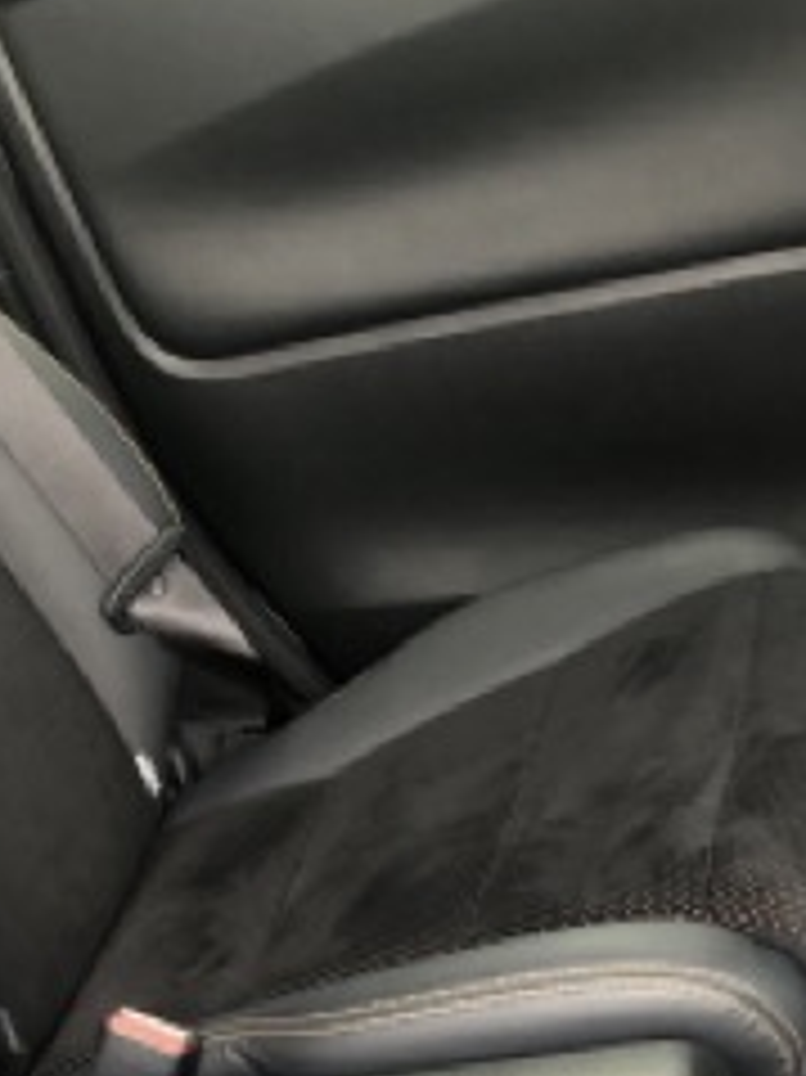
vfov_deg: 23.1
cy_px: 1396
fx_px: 2330
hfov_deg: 19.6
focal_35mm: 75
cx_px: 414
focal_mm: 3.99
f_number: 1.8
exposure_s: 1/20
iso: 40
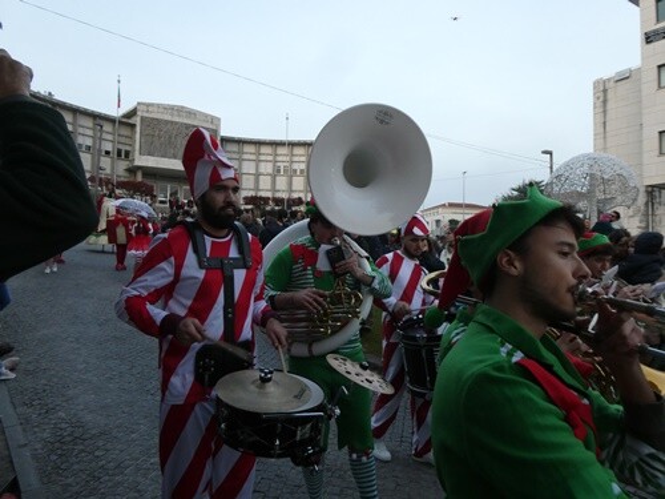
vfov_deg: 56.8
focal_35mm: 24
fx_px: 461
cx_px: 332
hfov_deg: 71.6
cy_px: 250
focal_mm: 4.3
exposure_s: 1/60
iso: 250
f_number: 3.3
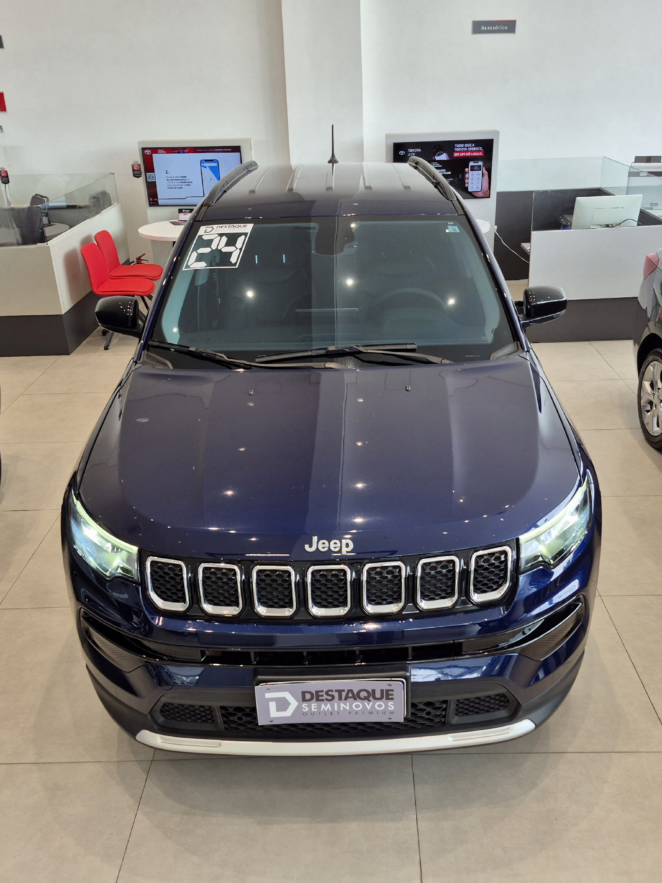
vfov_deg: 73.9
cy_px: 442
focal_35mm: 23
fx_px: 586
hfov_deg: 58.9
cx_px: 331
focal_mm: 5.4
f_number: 1.8
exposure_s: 1/120
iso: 32
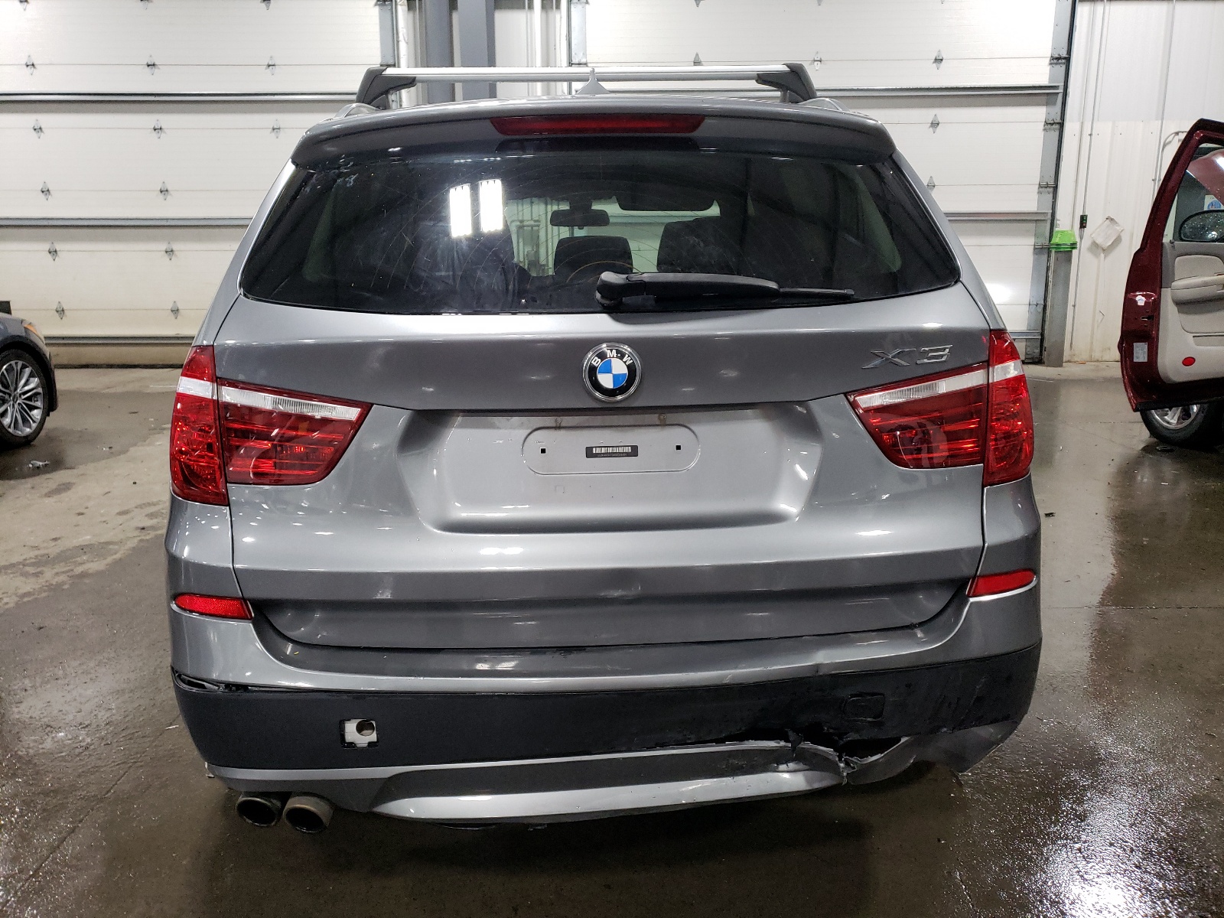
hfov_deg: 67.3
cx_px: 612
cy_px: 459
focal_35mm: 26
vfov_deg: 53.1
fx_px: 919
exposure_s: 1/60.2
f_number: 1.5
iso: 161
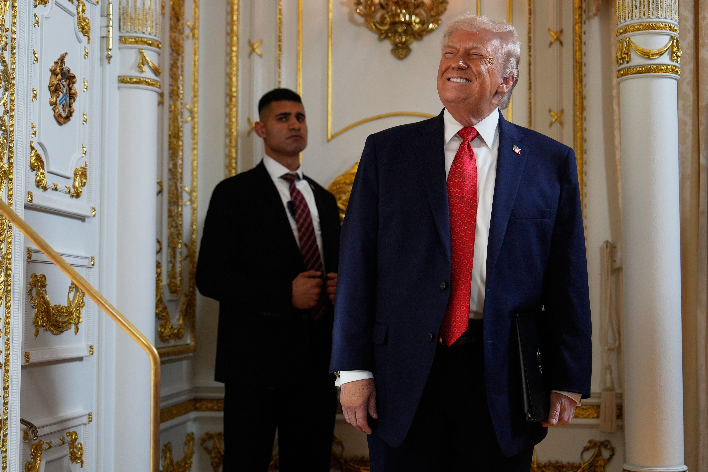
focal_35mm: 57
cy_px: 236
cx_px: 354
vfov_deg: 23.8
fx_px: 1121
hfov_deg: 35.1
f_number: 2.8
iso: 500
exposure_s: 1/500
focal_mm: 57
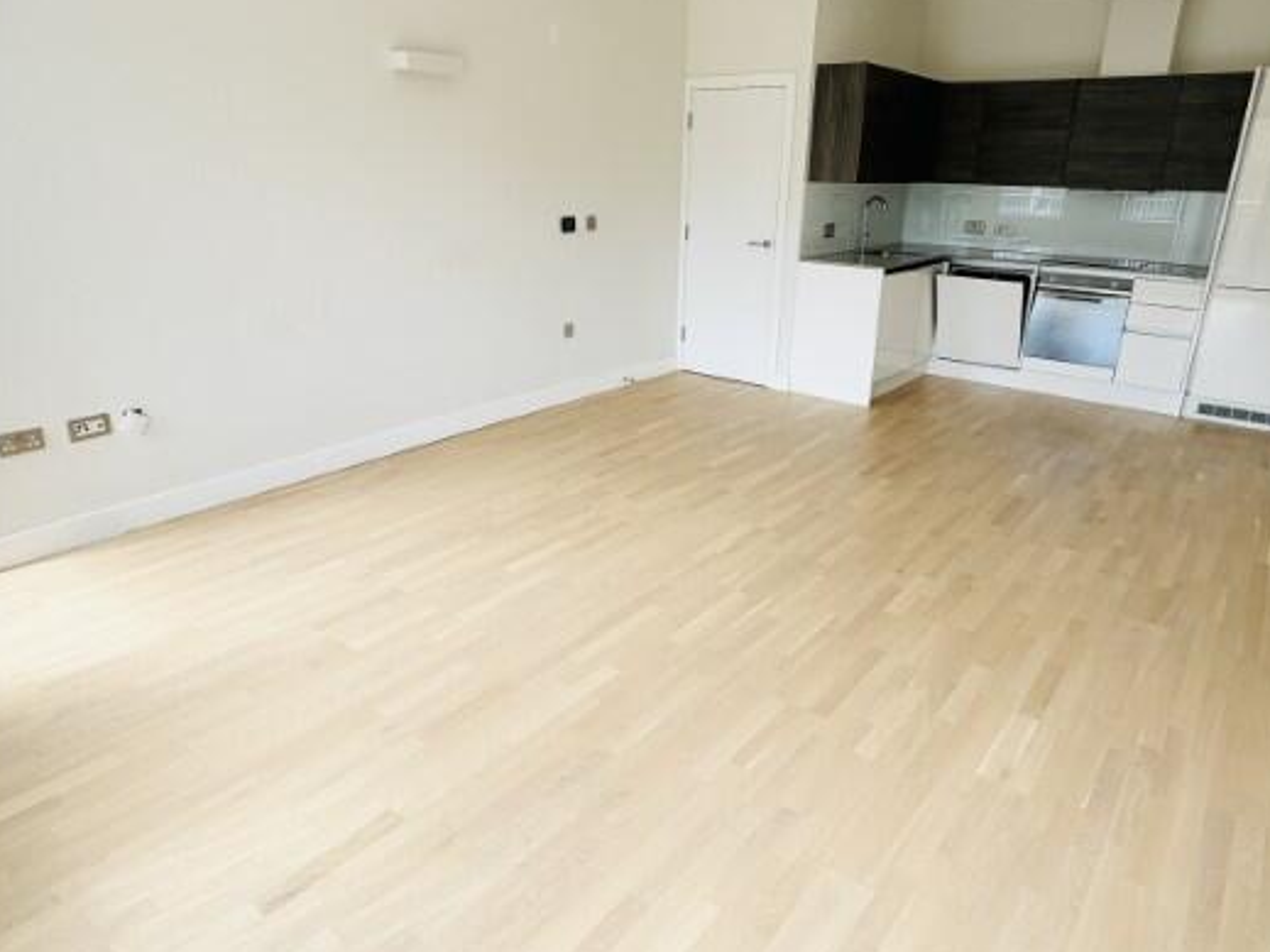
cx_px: 664
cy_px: 455
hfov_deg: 73.9
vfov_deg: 58.8
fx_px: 844
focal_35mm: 23
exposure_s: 1/162
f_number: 2.2
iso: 40
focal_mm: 2.22
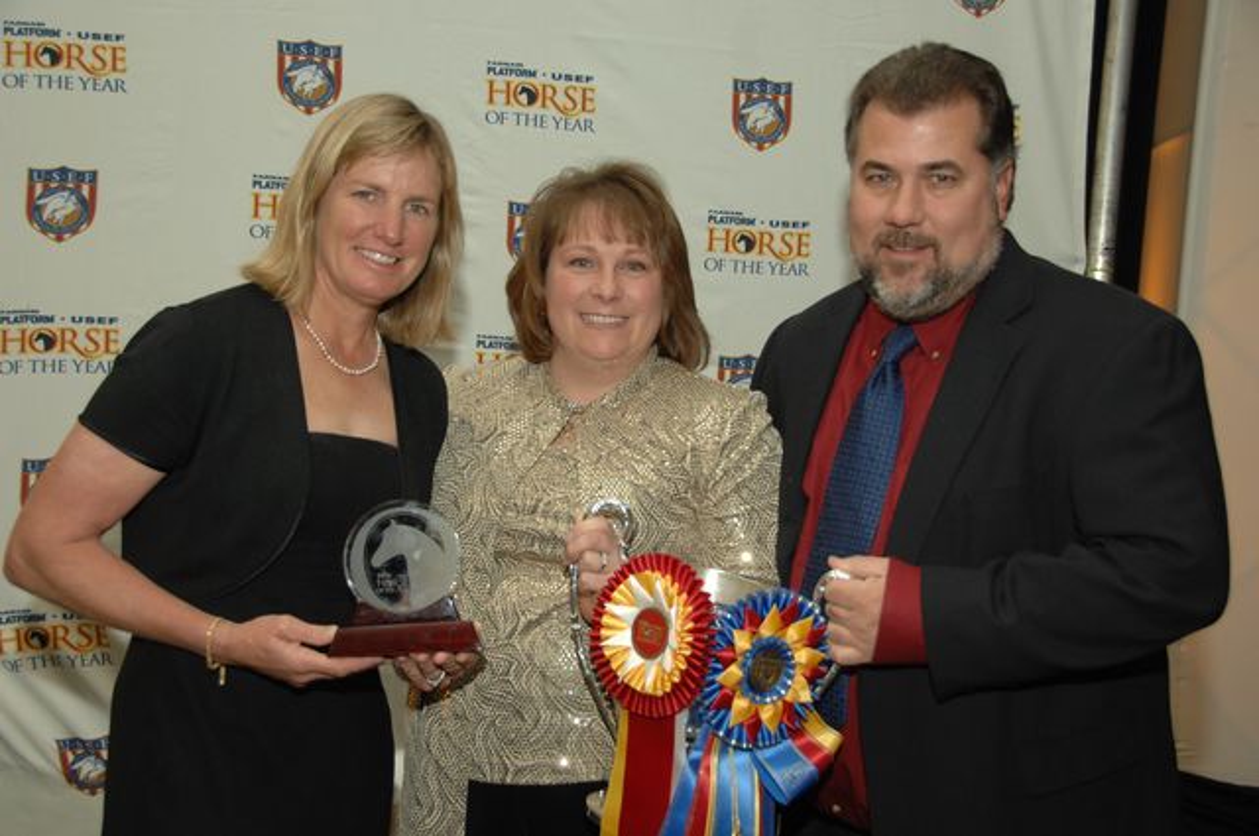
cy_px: 418
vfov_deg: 28.9
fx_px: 1624
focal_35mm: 46
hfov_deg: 42.4
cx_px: 630
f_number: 4
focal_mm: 31
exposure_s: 1/125
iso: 400
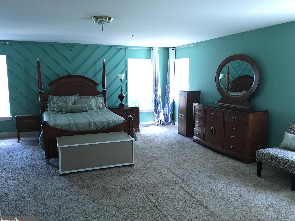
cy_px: 114
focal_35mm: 30
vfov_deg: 46.8
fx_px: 256
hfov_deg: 60.0
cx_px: 150
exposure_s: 1/30
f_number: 2.2
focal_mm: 4.15
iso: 125
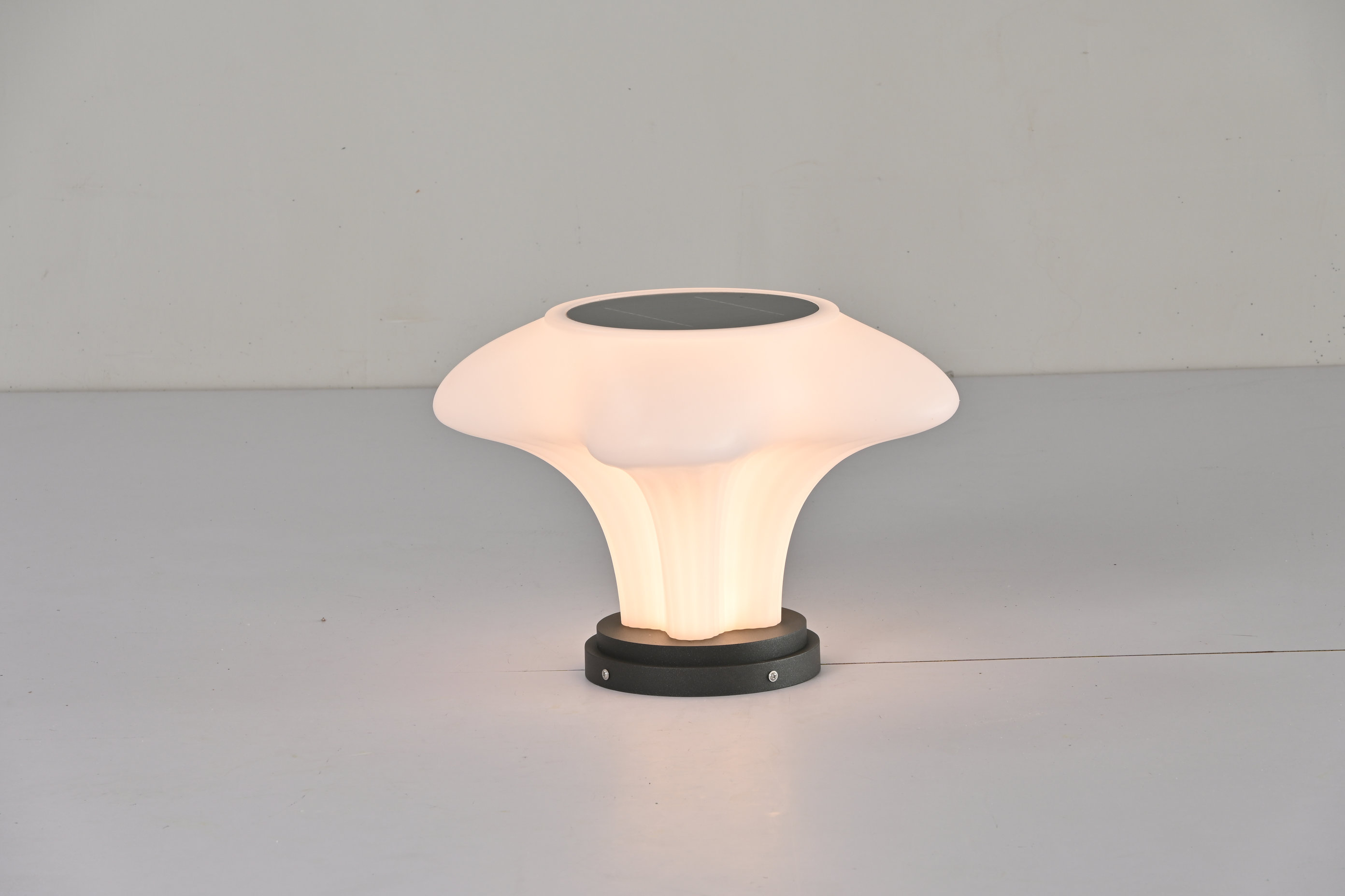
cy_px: 448
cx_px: 672
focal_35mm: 138
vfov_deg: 9.9
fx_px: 5155
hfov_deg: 14.9
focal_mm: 92
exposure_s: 1/2
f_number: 13
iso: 100
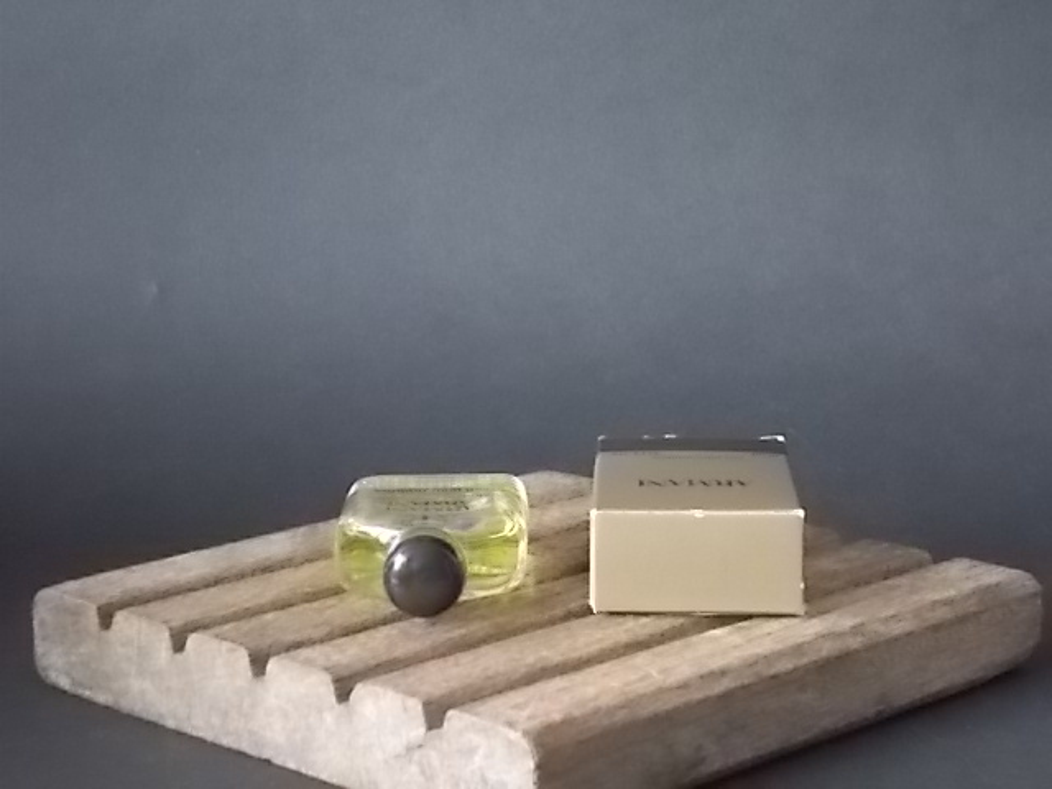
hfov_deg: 22.8
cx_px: 526
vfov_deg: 17.2
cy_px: 394
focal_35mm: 86
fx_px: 2614
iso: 800
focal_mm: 15.4
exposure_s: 1/25
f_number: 6.3
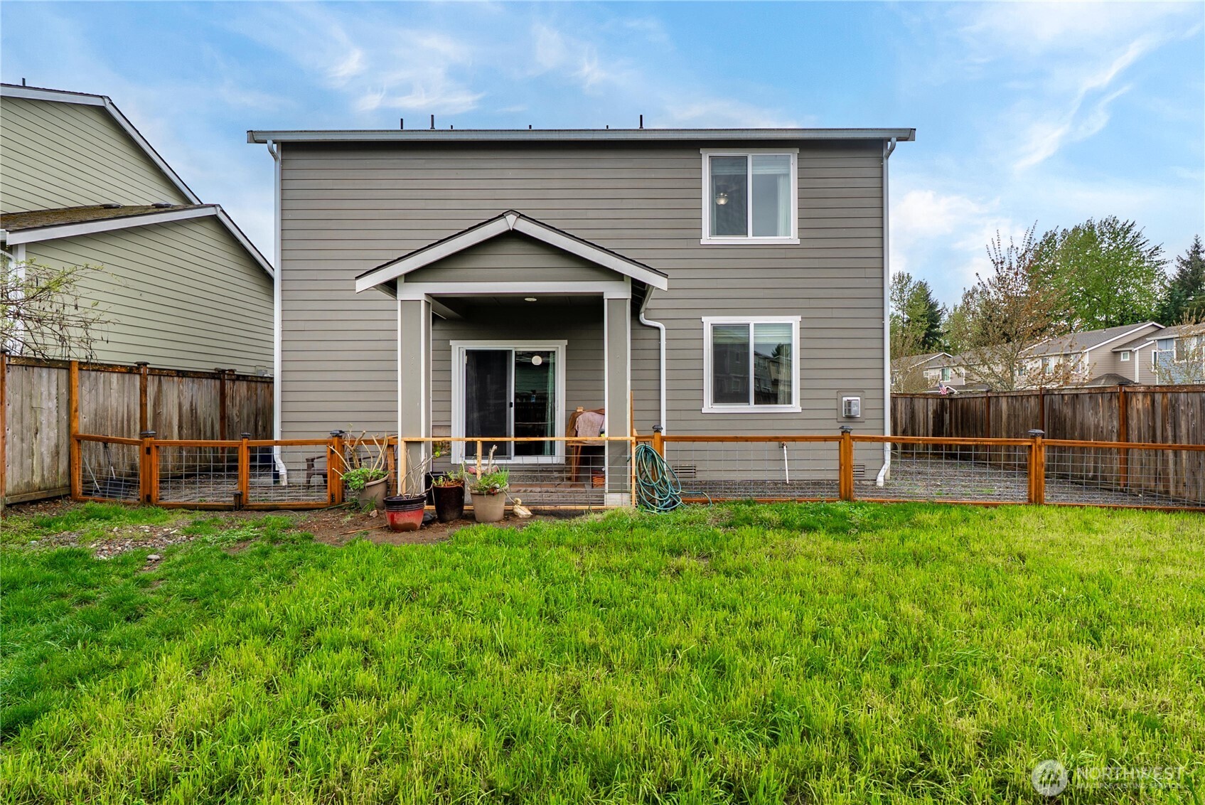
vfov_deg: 90.1
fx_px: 402
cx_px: 602
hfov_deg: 112.6
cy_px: 402
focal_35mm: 12
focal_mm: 12
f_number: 7.1
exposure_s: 1/40
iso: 80
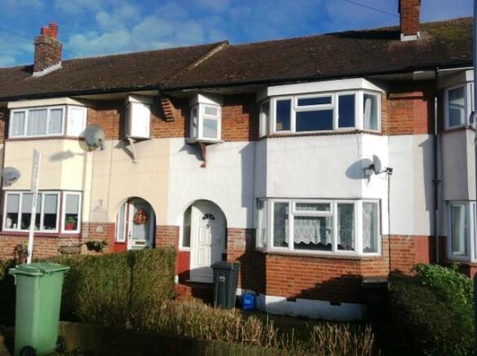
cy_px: 178
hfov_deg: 52.7
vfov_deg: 40.6
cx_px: 238
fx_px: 482
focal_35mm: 35
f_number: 2.8
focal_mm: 3.85
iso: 80
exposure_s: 1/2250
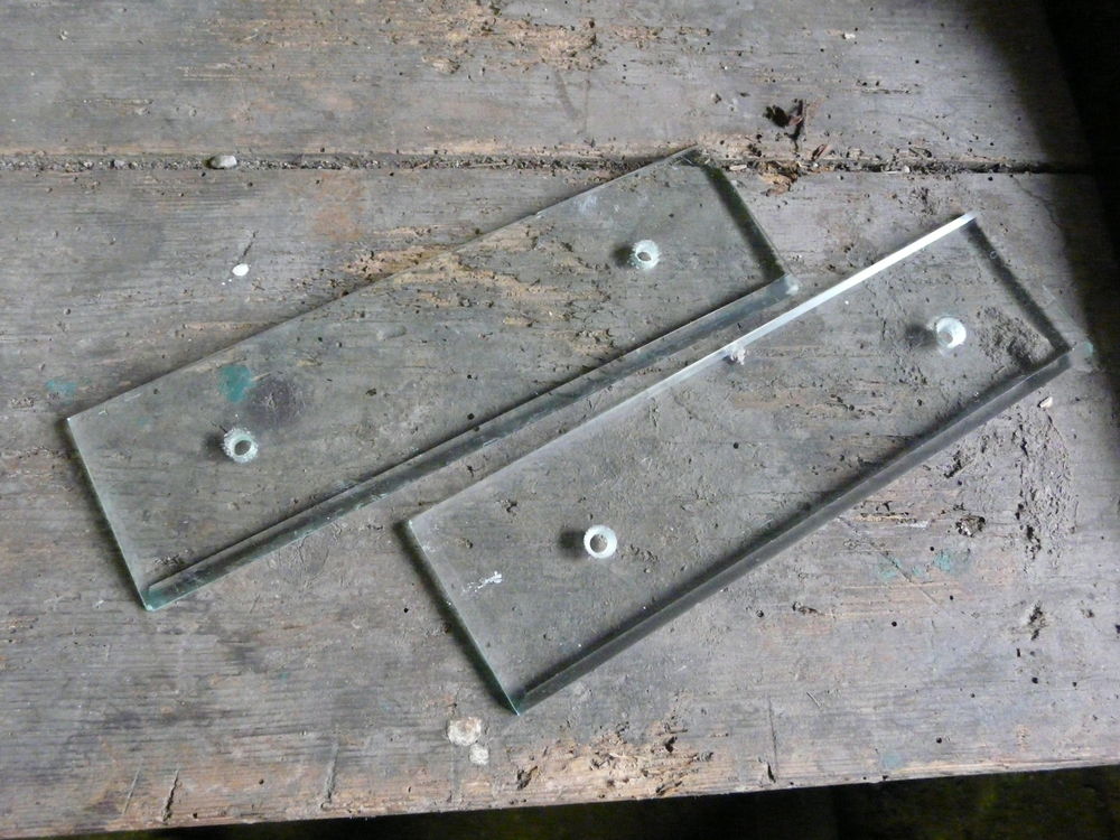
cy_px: 420
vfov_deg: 49.7
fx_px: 906
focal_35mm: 28
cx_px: 560
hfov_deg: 63.4
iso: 800
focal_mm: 4.6
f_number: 2.8
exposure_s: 1/50
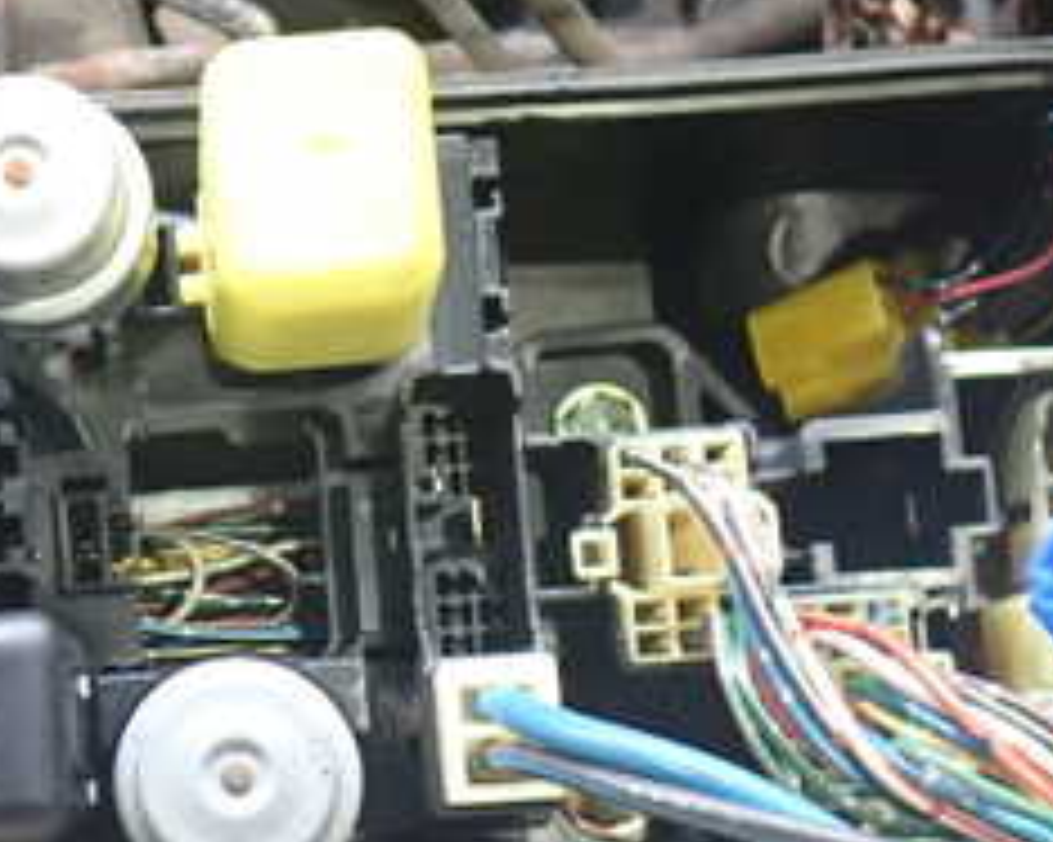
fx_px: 2336
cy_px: 563
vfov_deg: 20.3
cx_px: 94
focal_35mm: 75
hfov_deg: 24.6
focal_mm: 5.4
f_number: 2.3
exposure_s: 1/40
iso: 400
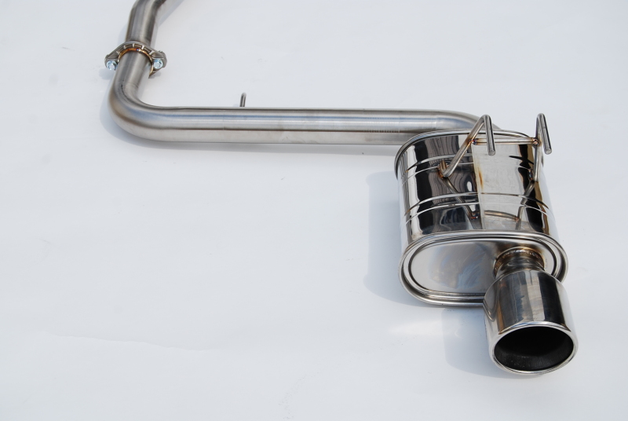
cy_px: 210
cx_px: 314
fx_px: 1101
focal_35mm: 63
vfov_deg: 21.6
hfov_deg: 31.8
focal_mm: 42
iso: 100
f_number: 8
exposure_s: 1/250
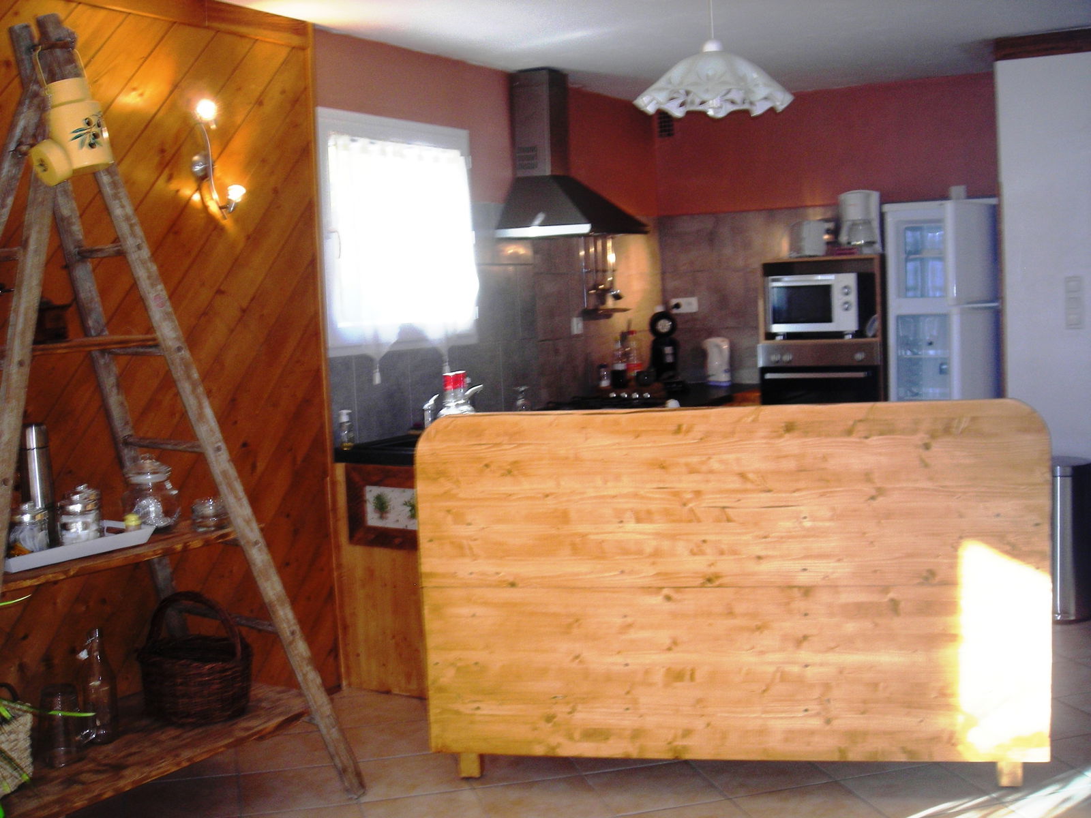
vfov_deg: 37.7
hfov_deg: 49.0
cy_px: 409
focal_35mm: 38
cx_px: 546
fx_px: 1198
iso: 66
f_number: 3.2
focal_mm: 6.3
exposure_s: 1/30
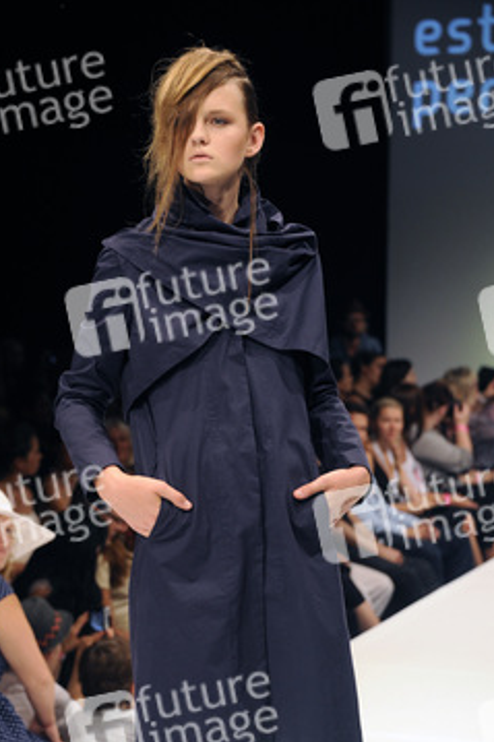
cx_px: 231
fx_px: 2410
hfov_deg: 11.7
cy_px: 411
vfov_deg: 17.5
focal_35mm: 117
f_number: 5.6
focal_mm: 105
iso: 1600
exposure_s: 1/200
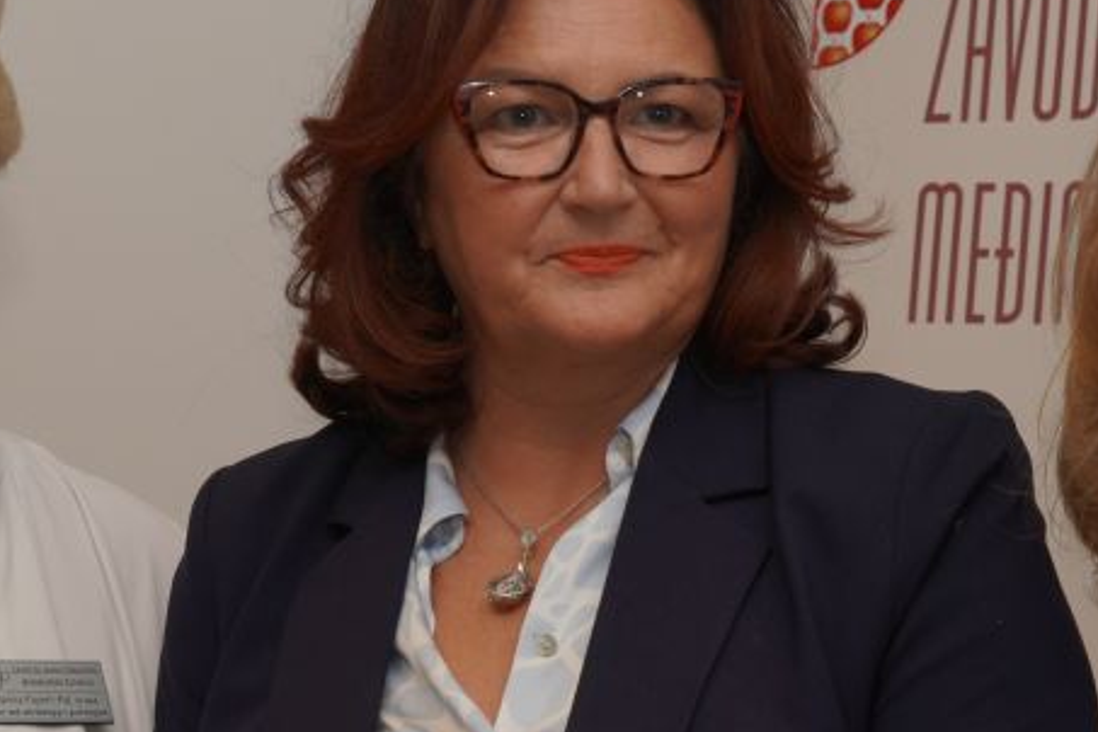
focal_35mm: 155
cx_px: 517
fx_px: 4737
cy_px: 773
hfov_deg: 13.2
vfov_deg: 8.8
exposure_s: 1/200
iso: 100
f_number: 4
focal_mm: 31.6
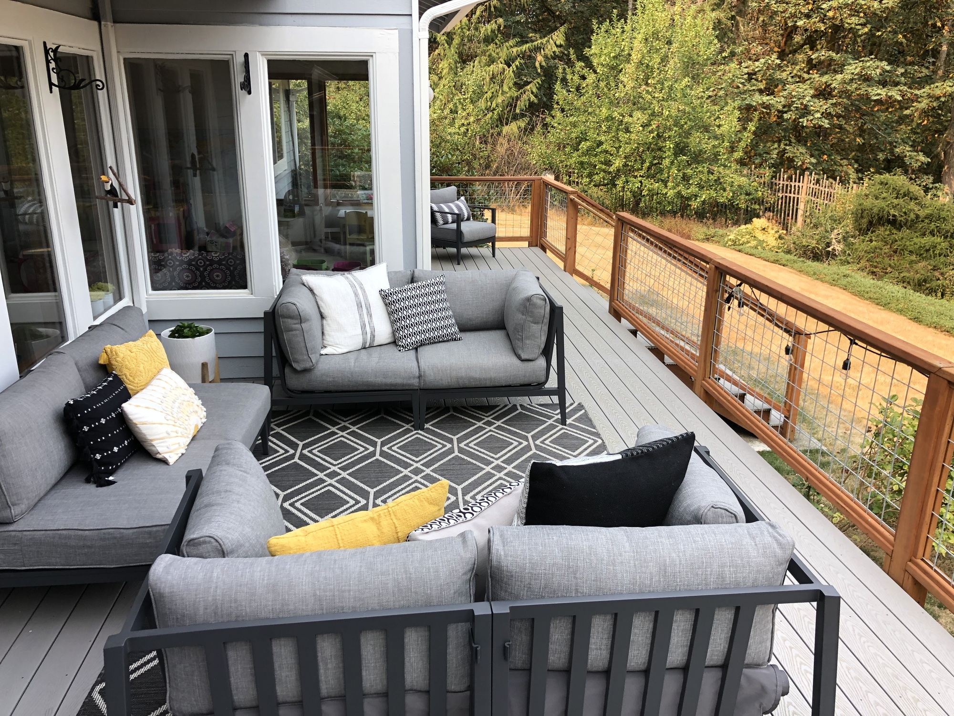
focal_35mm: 28
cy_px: 358
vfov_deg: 49.7
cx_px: 477
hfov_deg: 63.4
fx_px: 772
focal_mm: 4
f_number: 1.8
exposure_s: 1/407
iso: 20
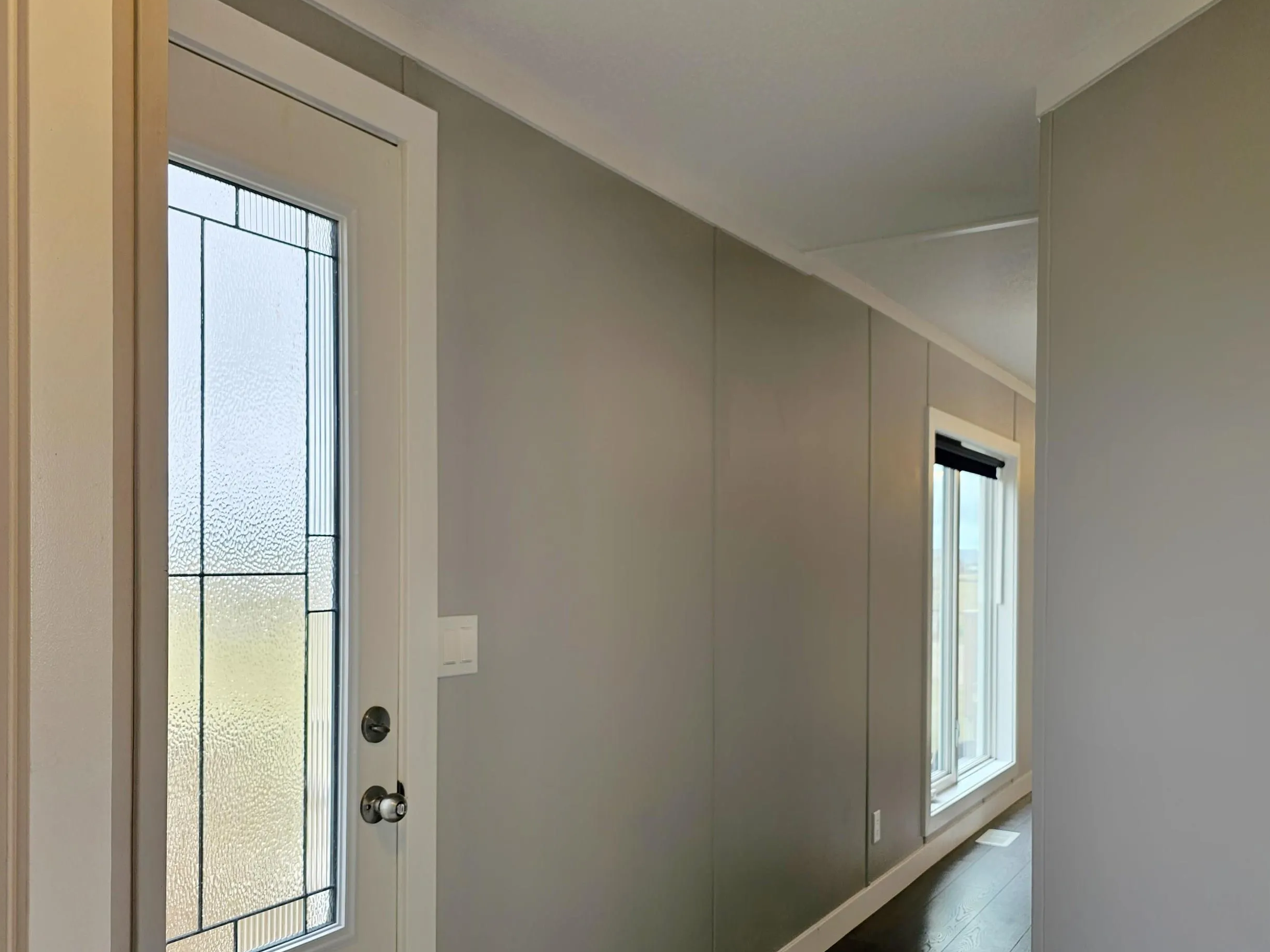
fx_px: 1064
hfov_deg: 61.6
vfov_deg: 48.0
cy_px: 569
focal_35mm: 29
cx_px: 595
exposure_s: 1/120
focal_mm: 6.3
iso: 50
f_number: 1.7
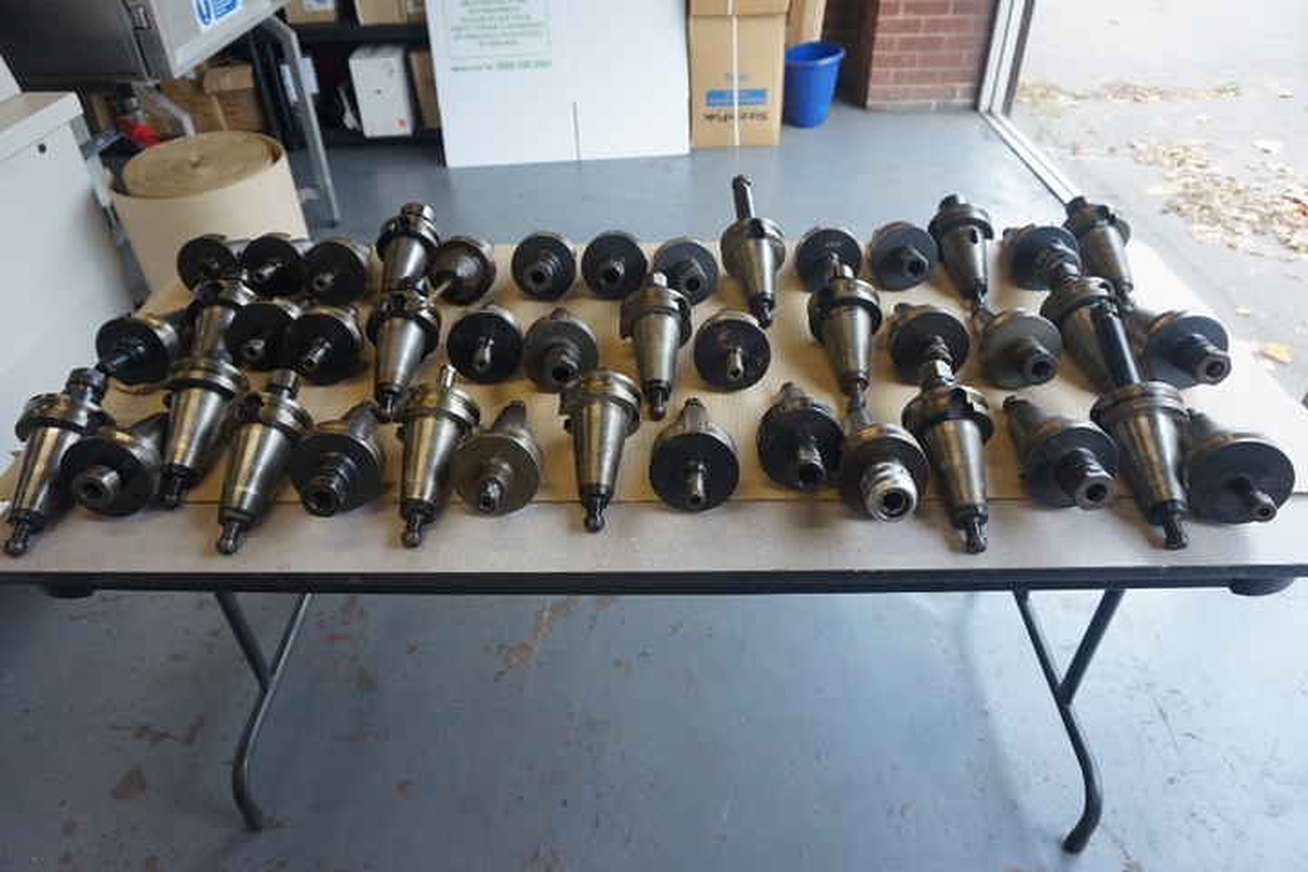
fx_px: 872
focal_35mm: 24
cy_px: 436
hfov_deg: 73.7
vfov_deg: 53.1
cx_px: 654
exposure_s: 1/160
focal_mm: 16
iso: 1250
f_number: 4
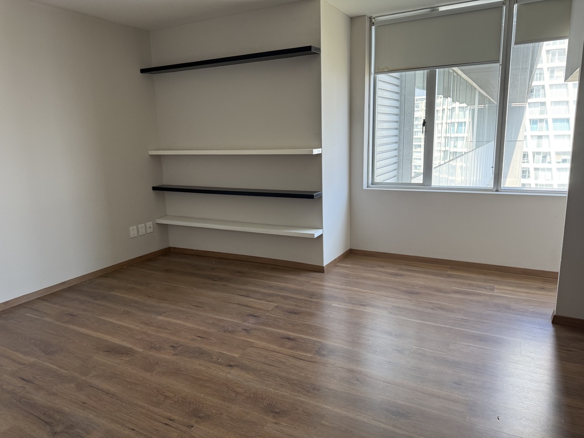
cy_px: 219
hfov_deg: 71.6
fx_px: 405
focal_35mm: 24
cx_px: 292
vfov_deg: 56.8
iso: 100
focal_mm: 6.76
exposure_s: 1/166
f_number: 1.78
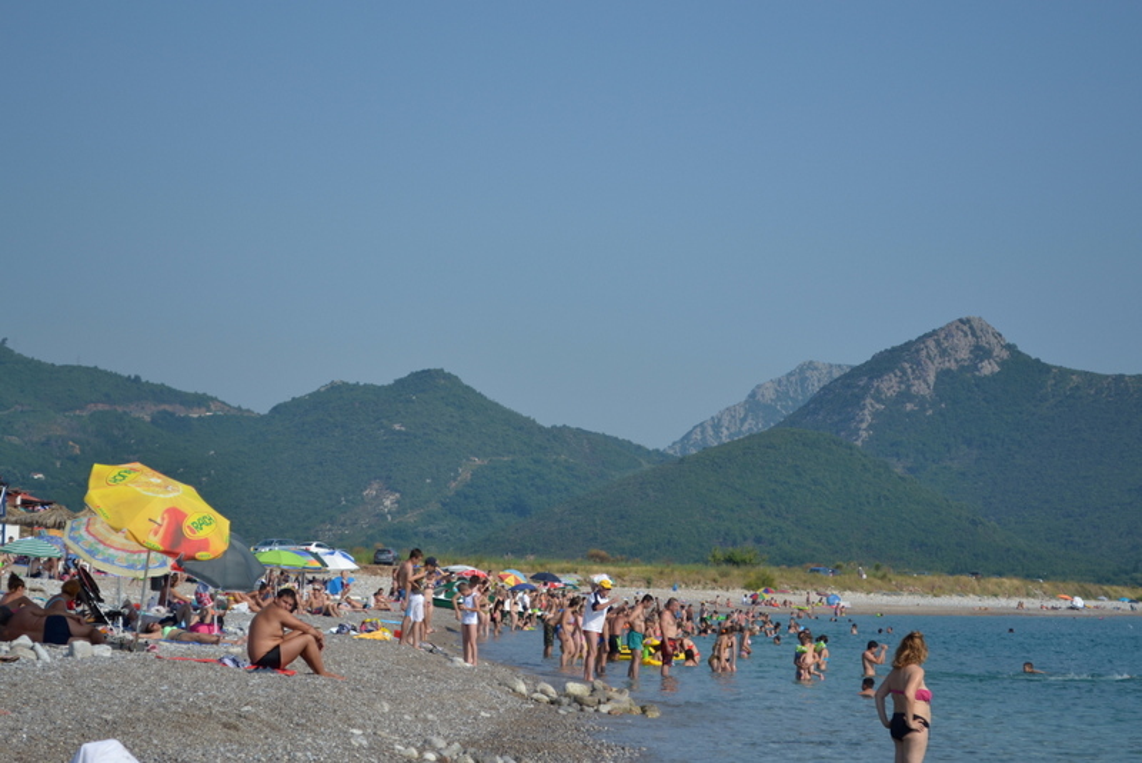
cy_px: 382
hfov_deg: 24.6
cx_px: 571
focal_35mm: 82
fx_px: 2618
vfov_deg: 16.6
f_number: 5.6
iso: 100
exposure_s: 1/500
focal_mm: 55
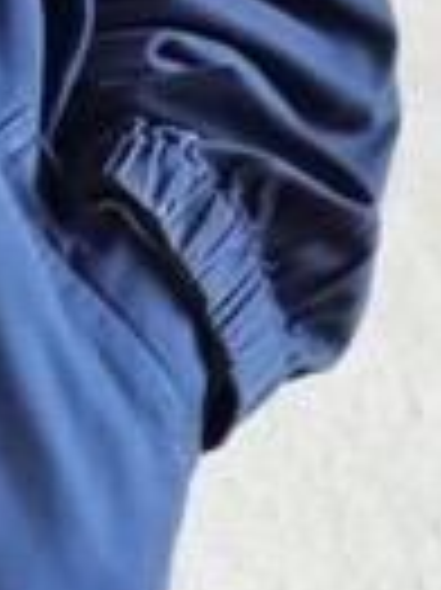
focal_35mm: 575
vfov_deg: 3.5
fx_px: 9783
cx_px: -837
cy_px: 133
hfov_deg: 2.6
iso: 1250
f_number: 3.9
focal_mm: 44
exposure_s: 1/100
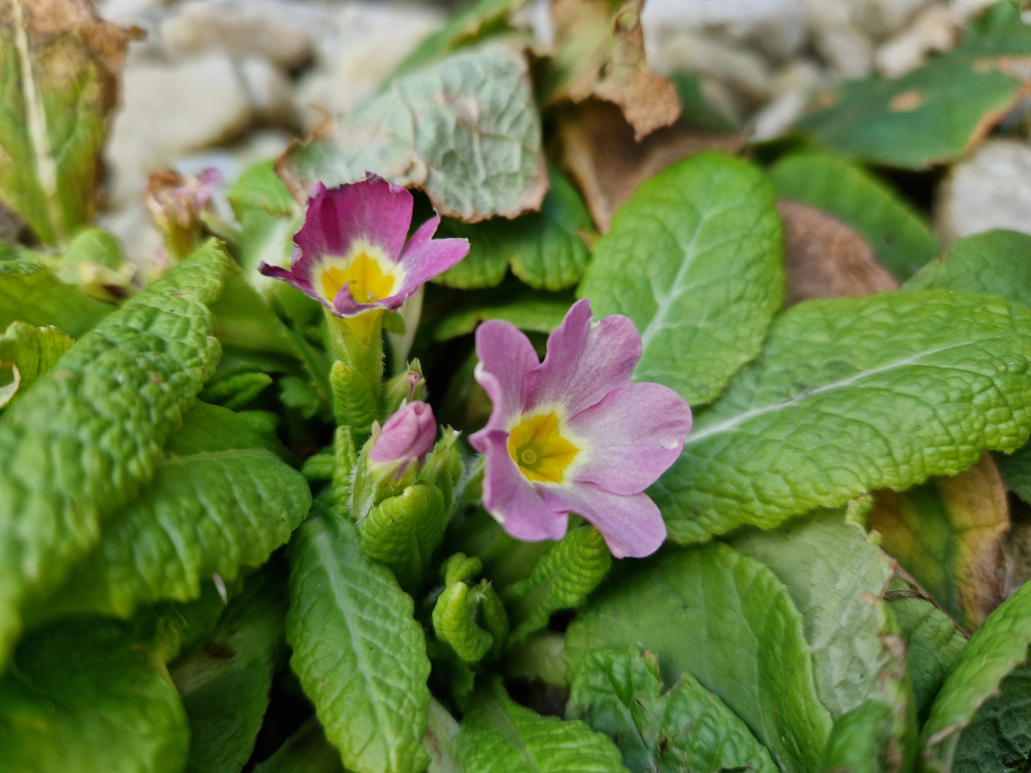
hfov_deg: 73.9
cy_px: 386
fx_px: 685
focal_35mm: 23
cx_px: 516
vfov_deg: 58.9
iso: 50
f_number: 1.8
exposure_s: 1/193
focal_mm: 5.4
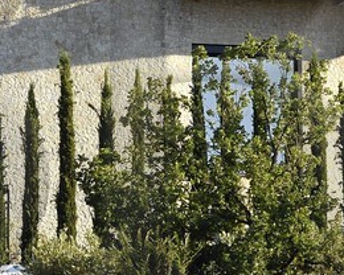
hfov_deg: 3.9
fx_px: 4989
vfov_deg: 3.2
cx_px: 77
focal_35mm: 490
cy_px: 82
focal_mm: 85
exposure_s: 1/250
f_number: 9
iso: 200
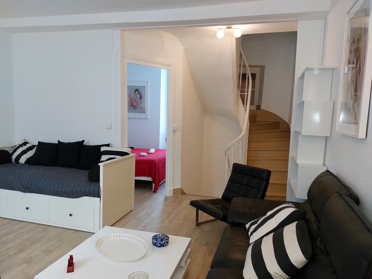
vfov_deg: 54.9
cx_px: 186
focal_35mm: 25
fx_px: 269
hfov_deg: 69.4
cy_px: 140
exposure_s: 1/50
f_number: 1.8
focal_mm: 5.23
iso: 200
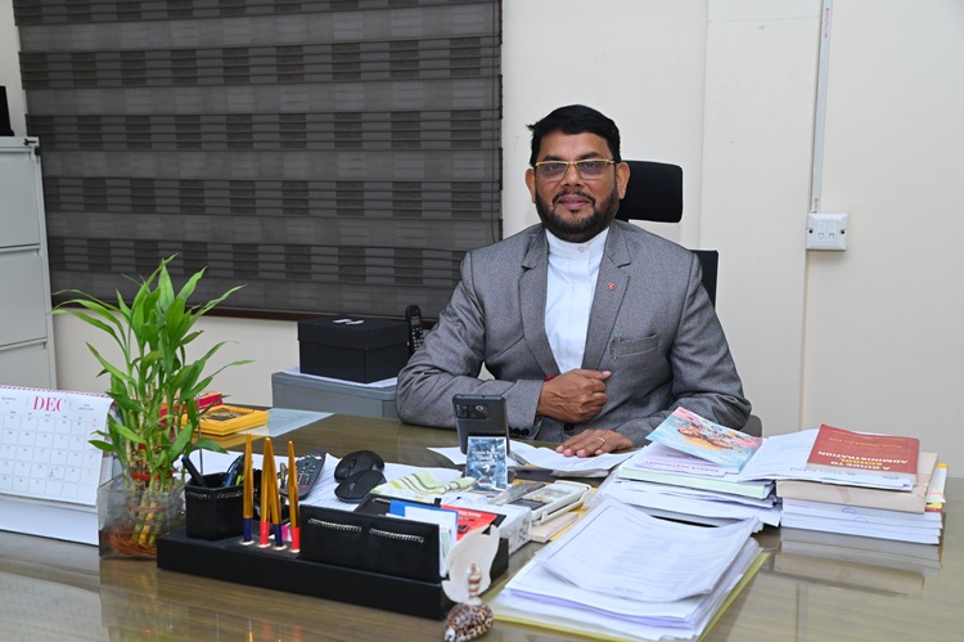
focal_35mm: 46
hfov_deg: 42.8
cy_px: 321
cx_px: 482
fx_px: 1231
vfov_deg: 29.2
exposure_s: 1/125
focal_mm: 46
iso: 1250
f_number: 7.1
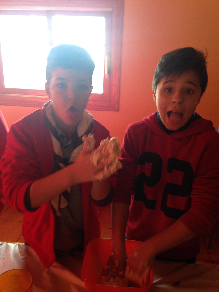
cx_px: 110
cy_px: 146
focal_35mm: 33
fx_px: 278
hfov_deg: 42.9
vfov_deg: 55.4
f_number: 2.4
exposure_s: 1/20
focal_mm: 4.12
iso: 50
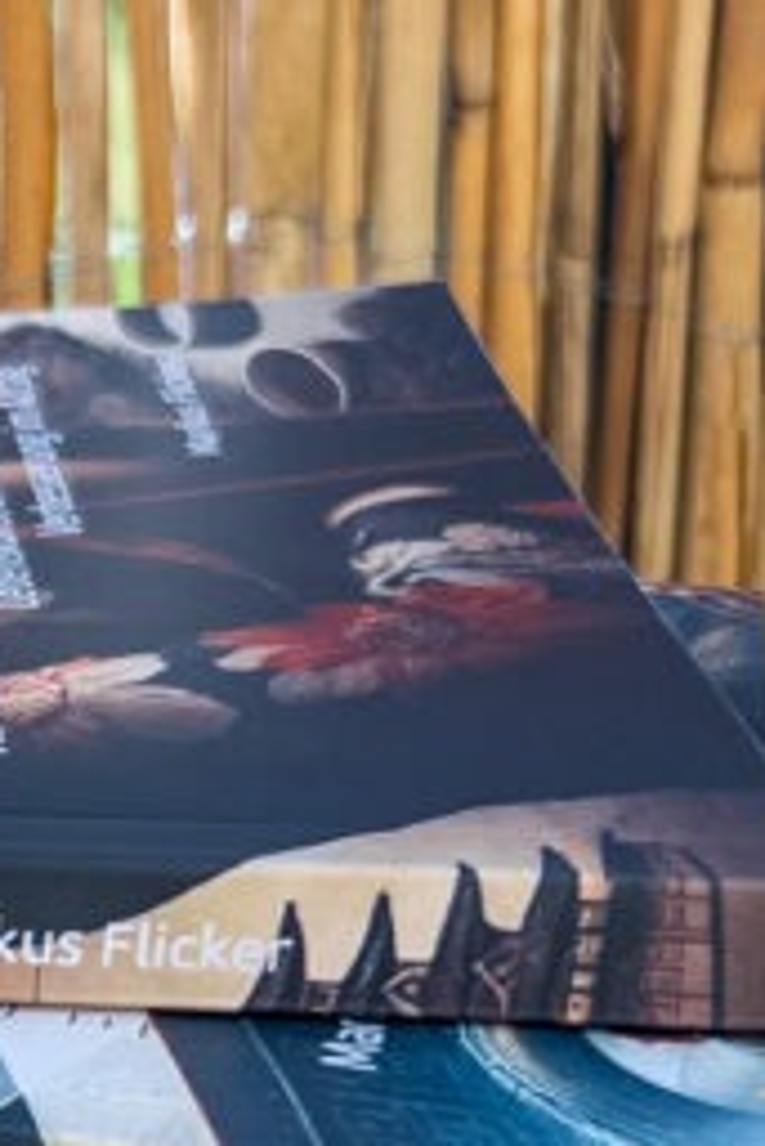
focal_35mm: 108
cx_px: -698
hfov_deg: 11.6
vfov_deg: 18.2
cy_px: 1253
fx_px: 3438
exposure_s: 1/900
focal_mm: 5.7
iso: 50
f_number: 1.5
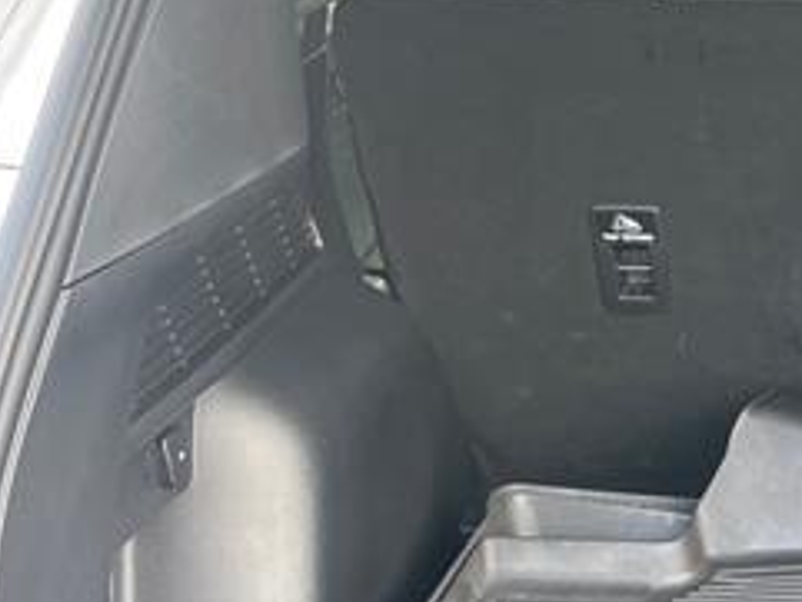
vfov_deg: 21.2
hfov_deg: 25.0
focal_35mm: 69
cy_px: 412
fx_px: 1599
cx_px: 992
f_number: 1.6
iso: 125
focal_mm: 5.1
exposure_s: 1/107
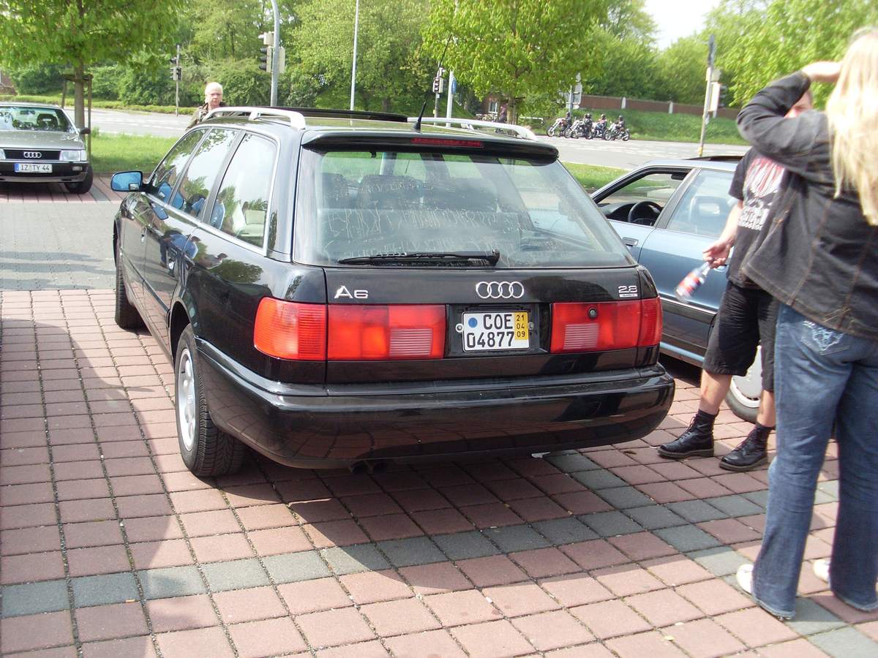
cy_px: 329
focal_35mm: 38
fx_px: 964
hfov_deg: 49.0
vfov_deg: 37.7
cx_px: 439
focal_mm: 6.3
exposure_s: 1/125
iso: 80
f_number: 7.7
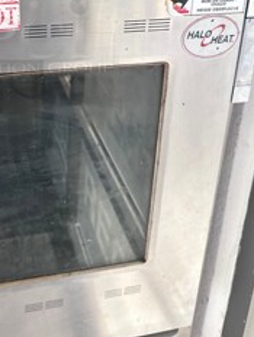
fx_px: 429
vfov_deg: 39.8
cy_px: 36
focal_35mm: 44
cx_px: 35
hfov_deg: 31.7
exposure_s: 1/60
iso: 125
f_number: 1.78
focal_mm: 6.86
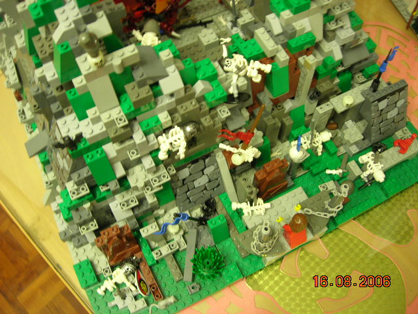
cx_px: 209
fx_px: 459
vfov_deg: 37.7
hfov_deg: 49.0
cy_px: 157
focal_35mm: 38
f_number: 2.8
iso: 104
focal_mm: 7.8
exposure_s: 1/3.7
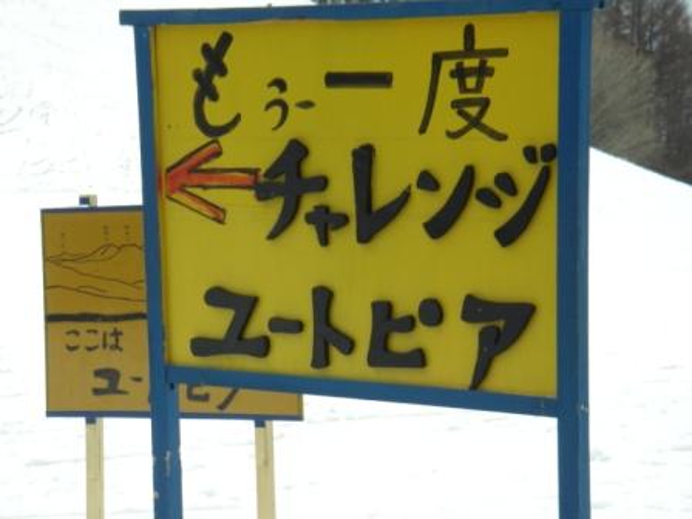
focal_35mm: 114
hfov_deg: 17.3
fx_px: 2279
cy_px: 260
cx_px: 346
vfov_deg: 13.0
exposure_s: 1/250
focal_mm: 18.9
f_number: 8
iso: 80
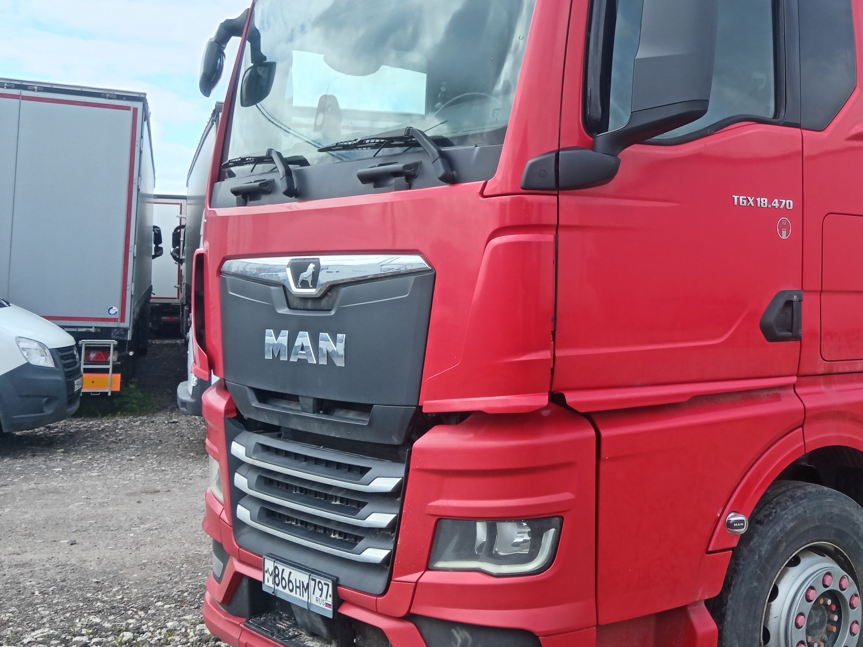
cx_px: 721
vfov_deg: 30.8
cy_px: 274
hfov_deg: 38.5
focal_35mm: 47
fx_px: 1172
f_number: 1.9
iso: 100
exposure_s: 1/429
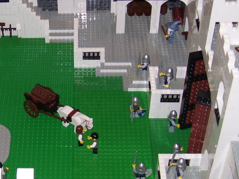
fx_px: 594
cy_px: 115
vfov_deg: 17.1
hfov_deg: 22.3
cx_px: 28
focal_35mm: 86
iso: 80
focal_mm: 6
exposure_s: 1/60
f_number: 2.7
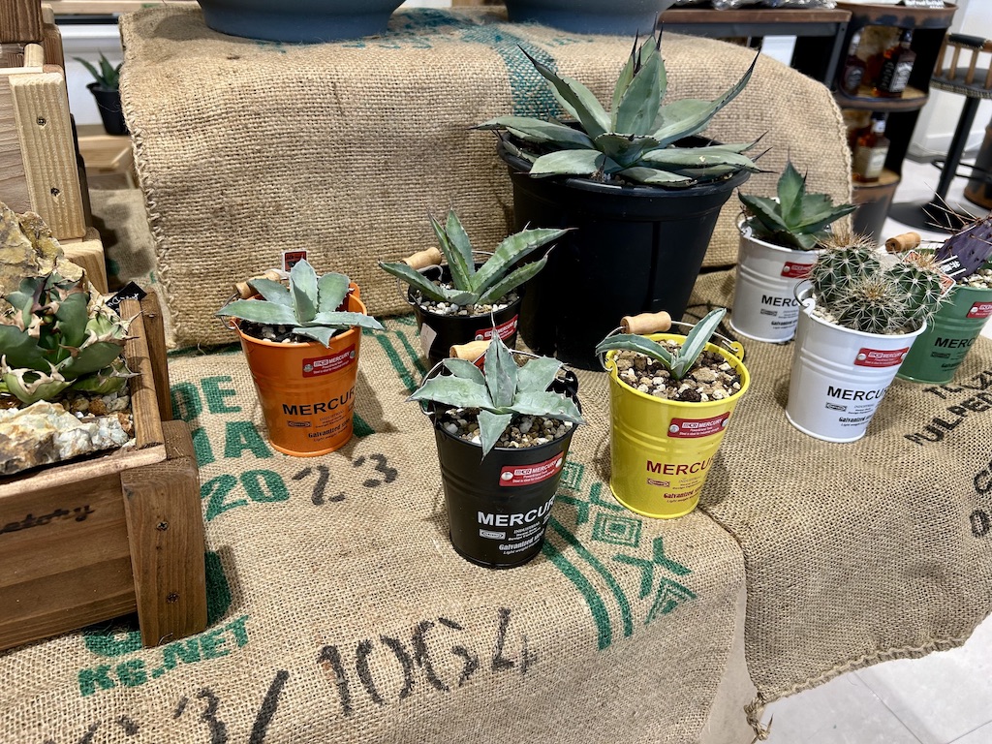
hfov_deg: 67.3
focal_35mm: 26
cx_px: 496
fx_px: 745
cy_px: 372
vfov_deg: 53.1
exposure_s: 1/120
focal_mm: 5.7
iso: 100
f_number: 1.5
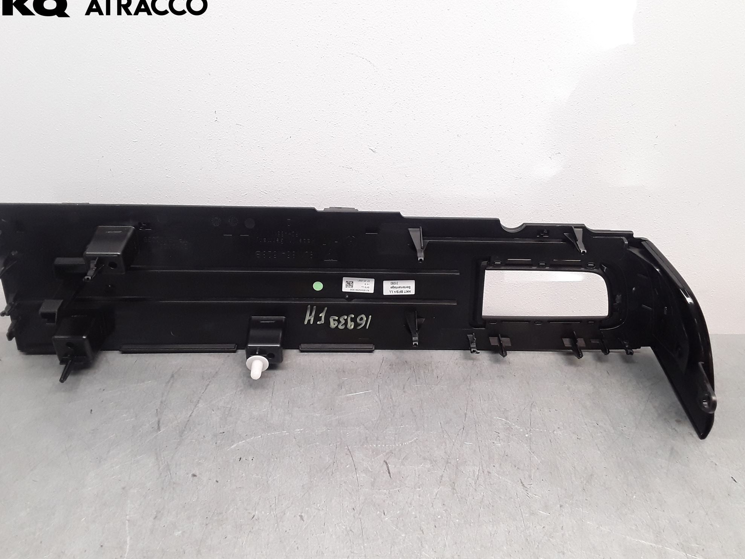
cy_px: 282
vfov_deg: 48.2
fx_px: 624
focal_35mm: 29
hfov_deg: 61.6
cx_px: 362
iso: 100
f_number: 1.9
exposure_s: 1/100
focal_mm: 2.91
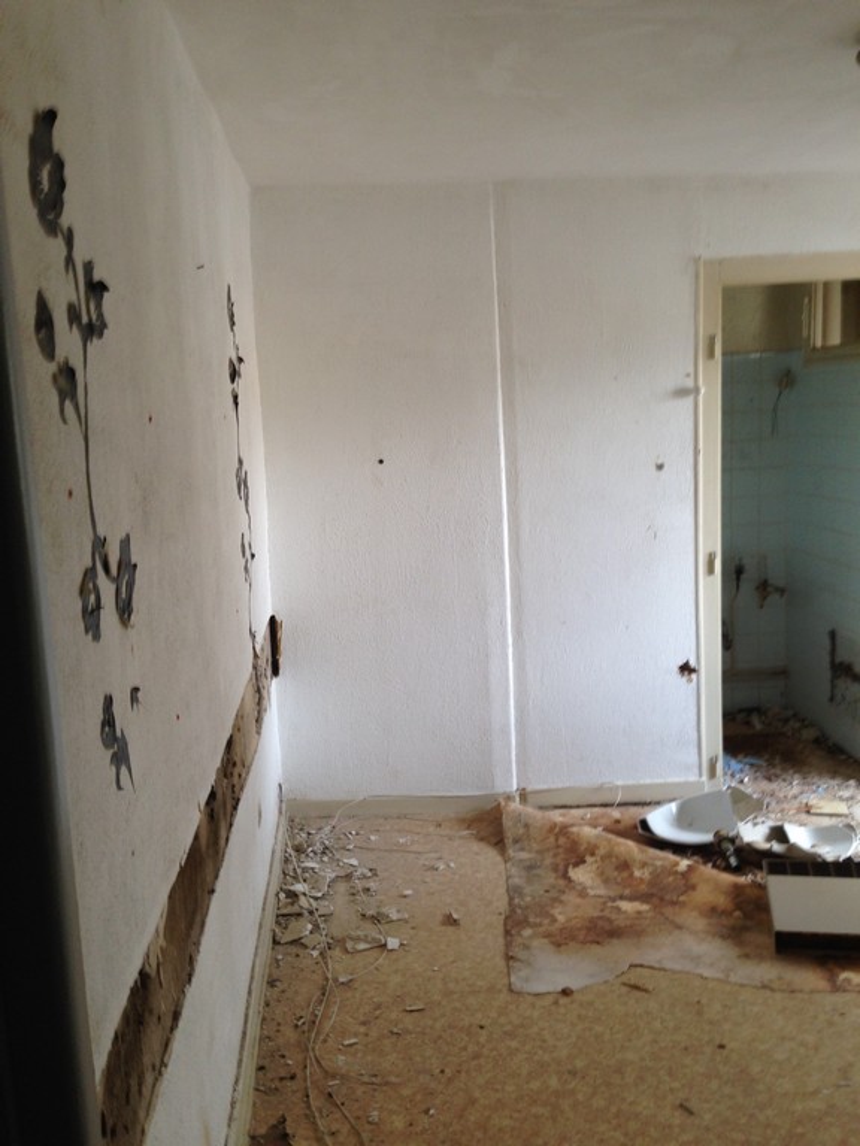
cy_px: 573
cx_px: 430
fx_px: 1093
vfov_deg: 55.4
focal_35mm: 33
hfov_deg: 42.9
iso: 50
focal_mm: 4.12
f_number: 2.4
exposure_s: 1/20
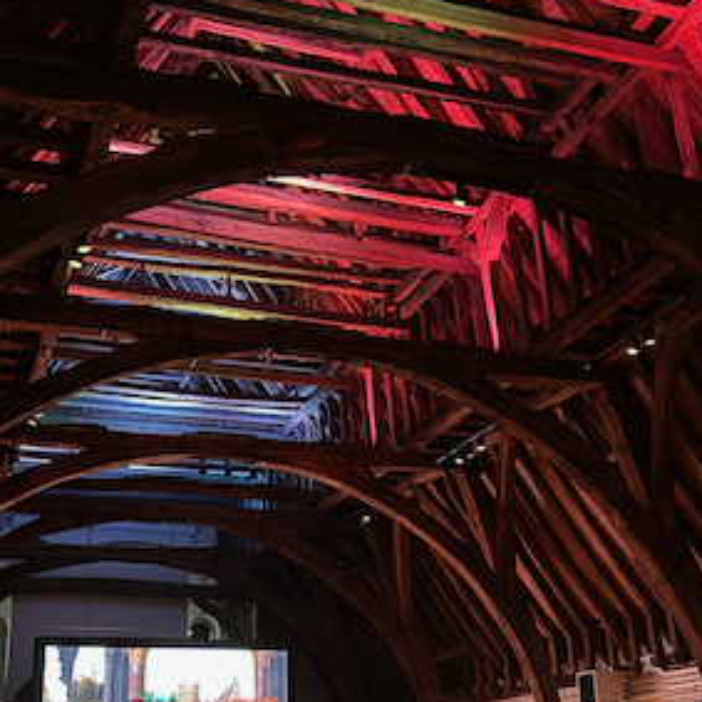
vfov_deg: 34.8
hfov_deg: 35.4
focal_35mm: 48
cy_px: 499
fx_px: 1101
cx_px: 357
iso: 1000
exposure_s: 1/9
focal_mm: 6.76
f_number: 1.78
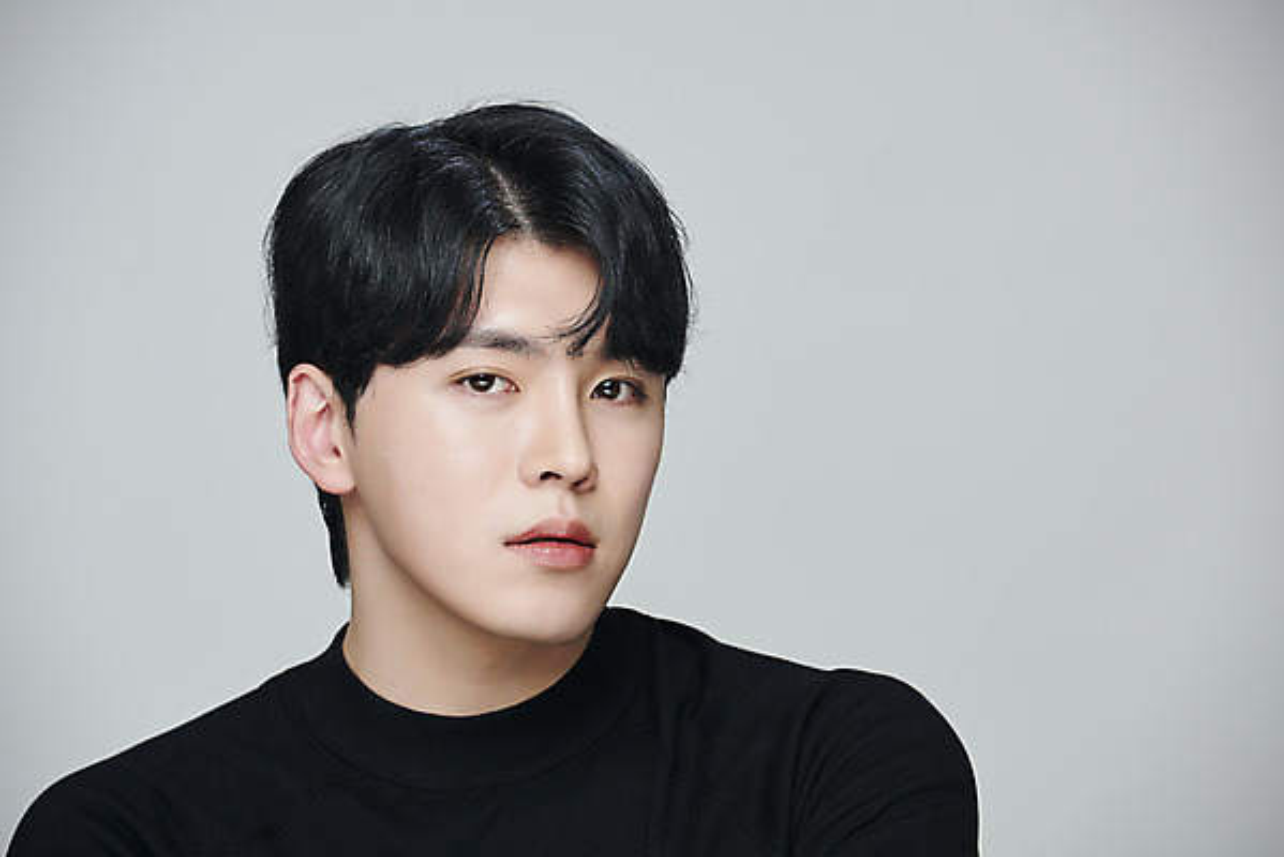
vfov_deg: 6.9
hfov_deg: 10.3
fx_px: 7136
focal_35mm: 200
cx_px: 642
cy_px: 428
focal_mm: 200
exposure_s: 1/125
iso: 64
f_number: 7.1
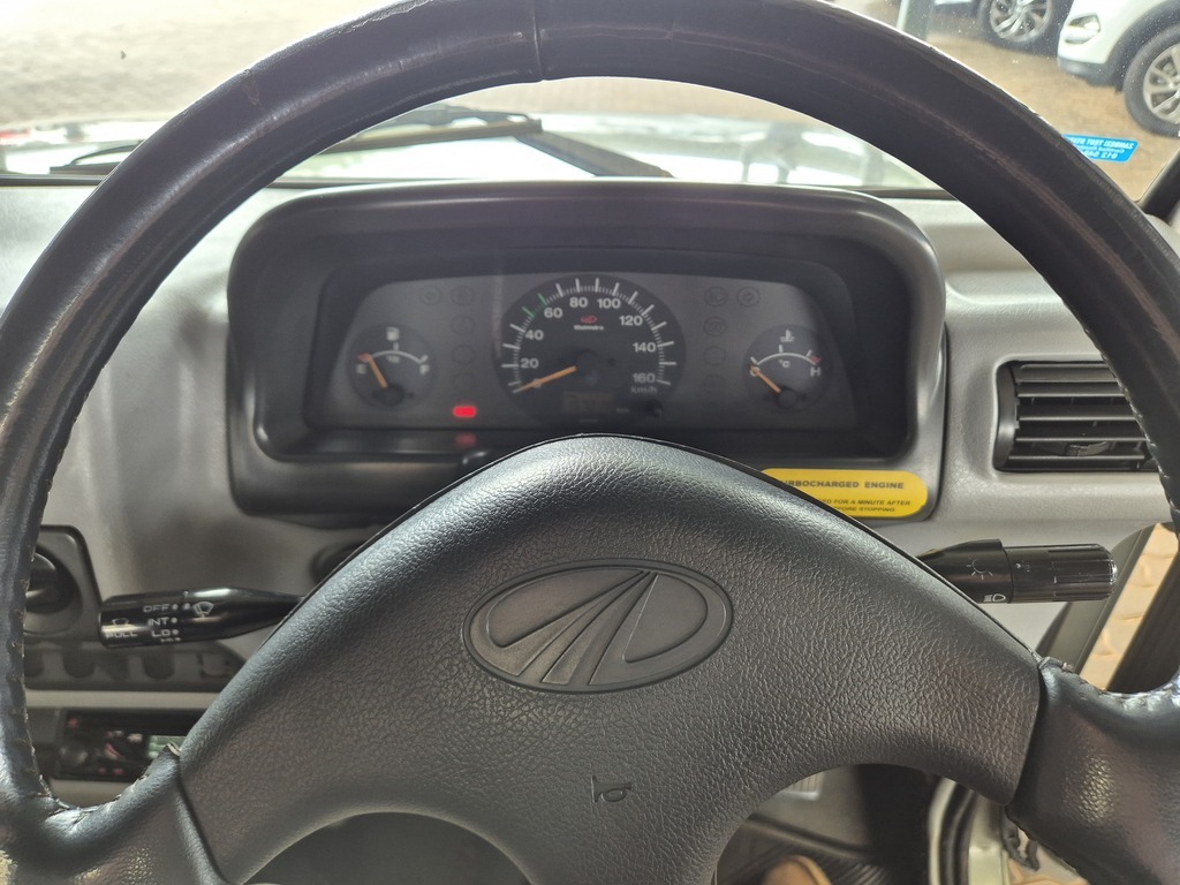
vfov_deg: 58.9
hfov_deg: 73.9
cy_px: 442
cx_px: 590
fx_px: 784
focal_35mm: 23
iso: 160
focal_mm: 5.4
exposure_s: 1/100
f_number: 1.8
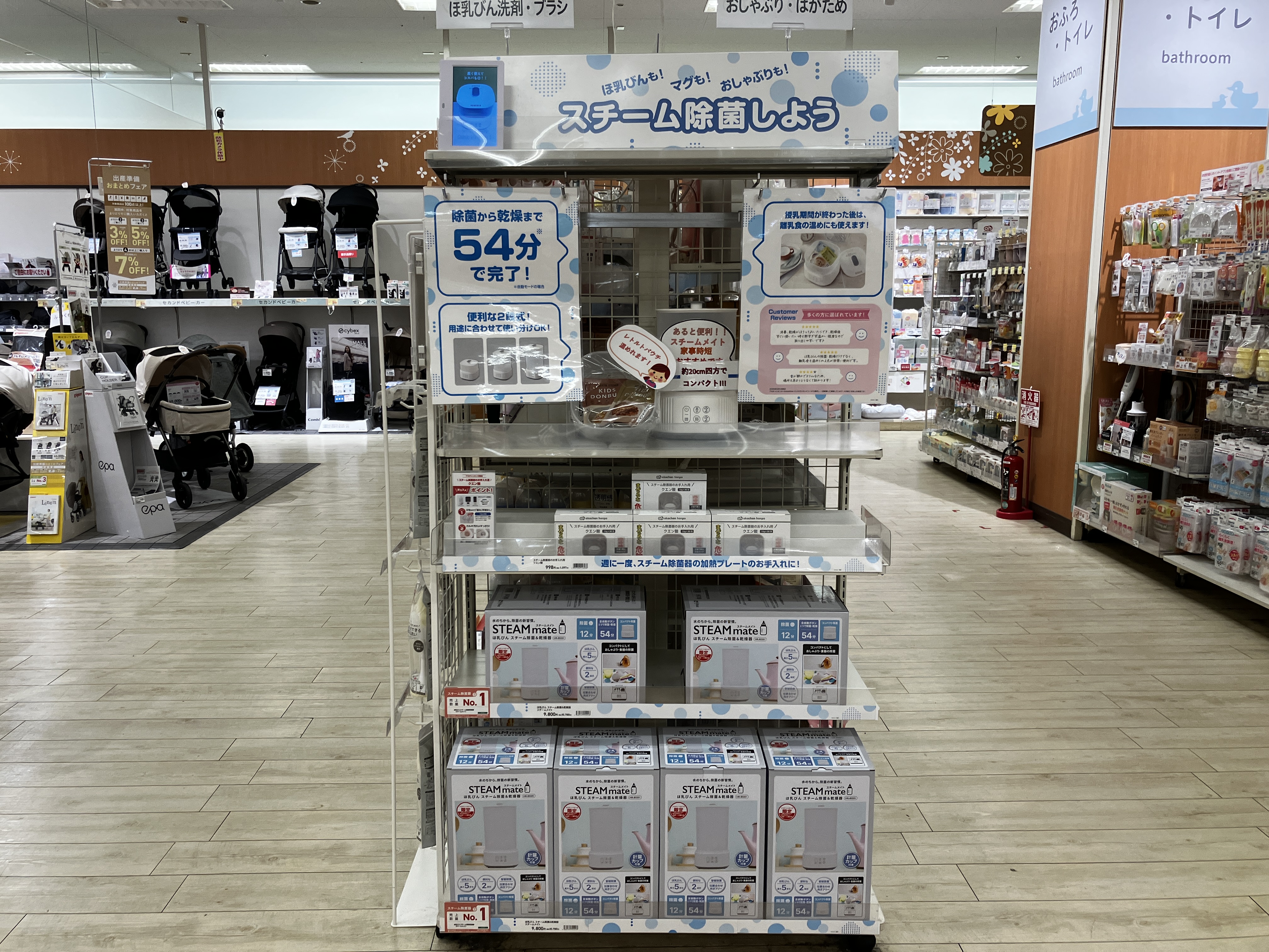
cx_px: 634
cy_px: 476
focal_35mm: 28
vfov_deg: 49.7
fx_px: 1026
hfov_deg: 63.4
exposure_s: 1/100
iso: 80
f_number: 1.8
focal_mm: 3.99
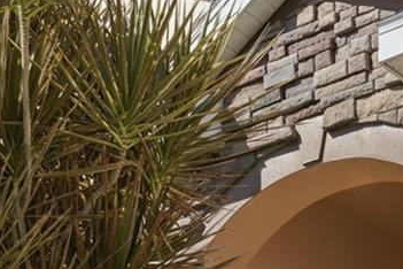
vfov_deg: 15.6
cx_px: 299
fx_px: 817
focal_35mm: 73
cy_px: 508
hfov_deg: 27.4
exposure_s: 1/800
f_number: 9
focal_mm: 16
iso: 125
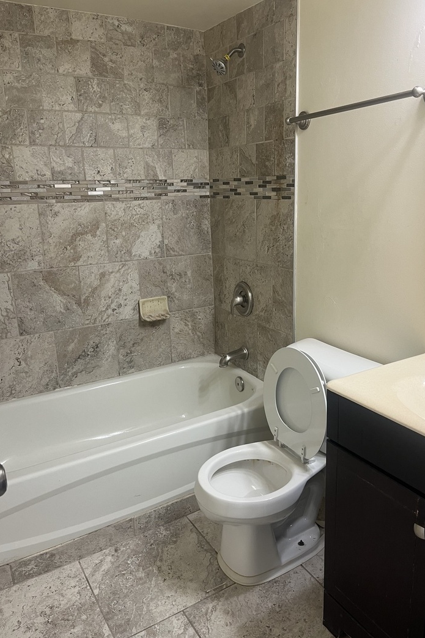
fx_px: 496
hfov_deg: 46.2
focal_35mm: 28
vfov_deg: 65.5
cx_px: 245
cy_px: 321
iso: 100
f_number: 1.6
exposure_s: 1/60
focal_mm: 5.1
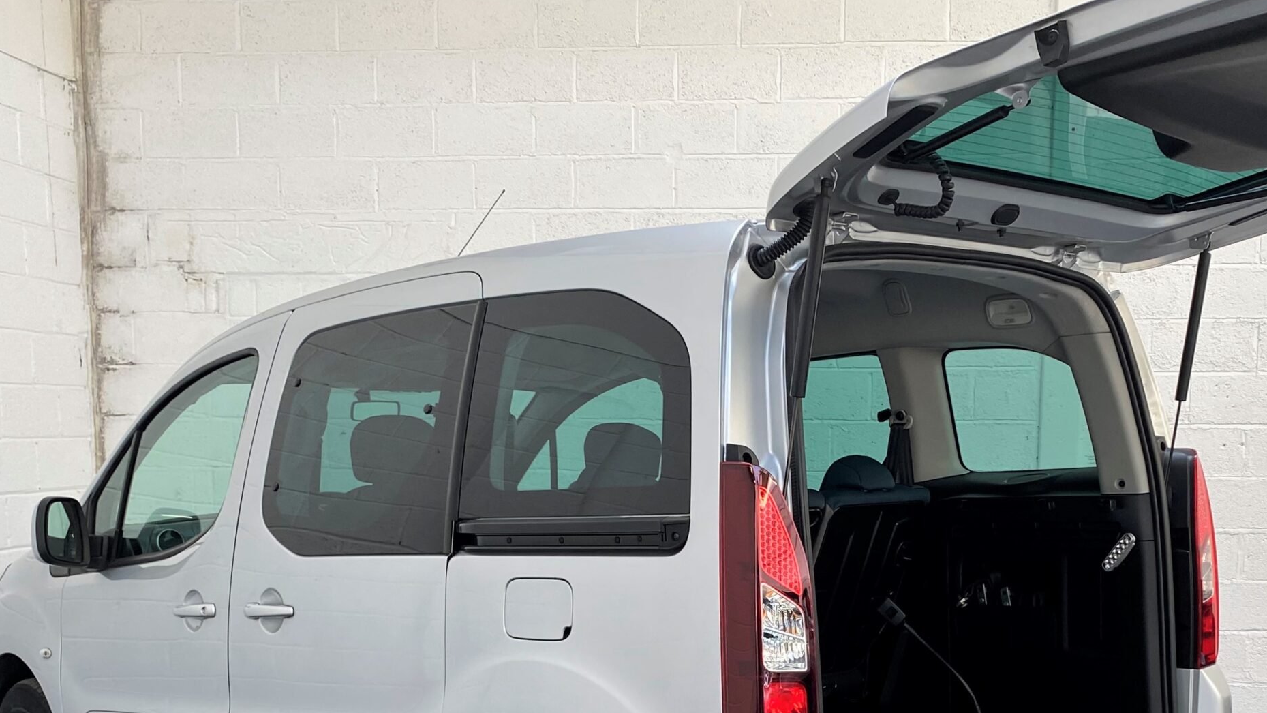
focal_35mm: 39
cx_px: 816
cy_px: 648
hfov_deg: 50.9
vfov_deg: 29.1
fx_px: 1310
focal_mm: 4.25
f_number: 1.8
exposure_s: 1/100
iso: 50
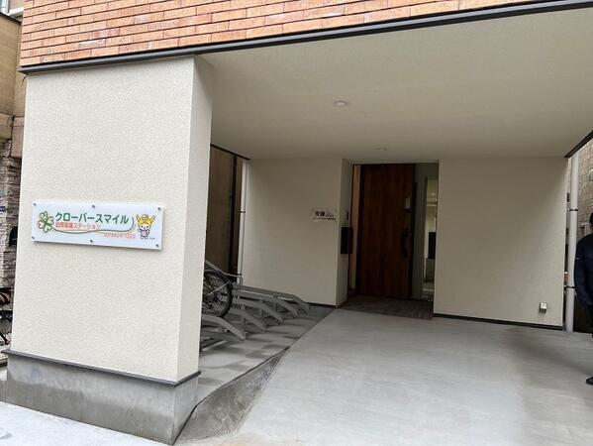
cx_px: 296
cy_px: 223
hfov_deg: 67.3
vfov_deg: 53.1
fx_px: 446
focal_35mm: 26
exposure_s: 1/342
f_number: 1.5
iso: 50
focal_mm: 5.7
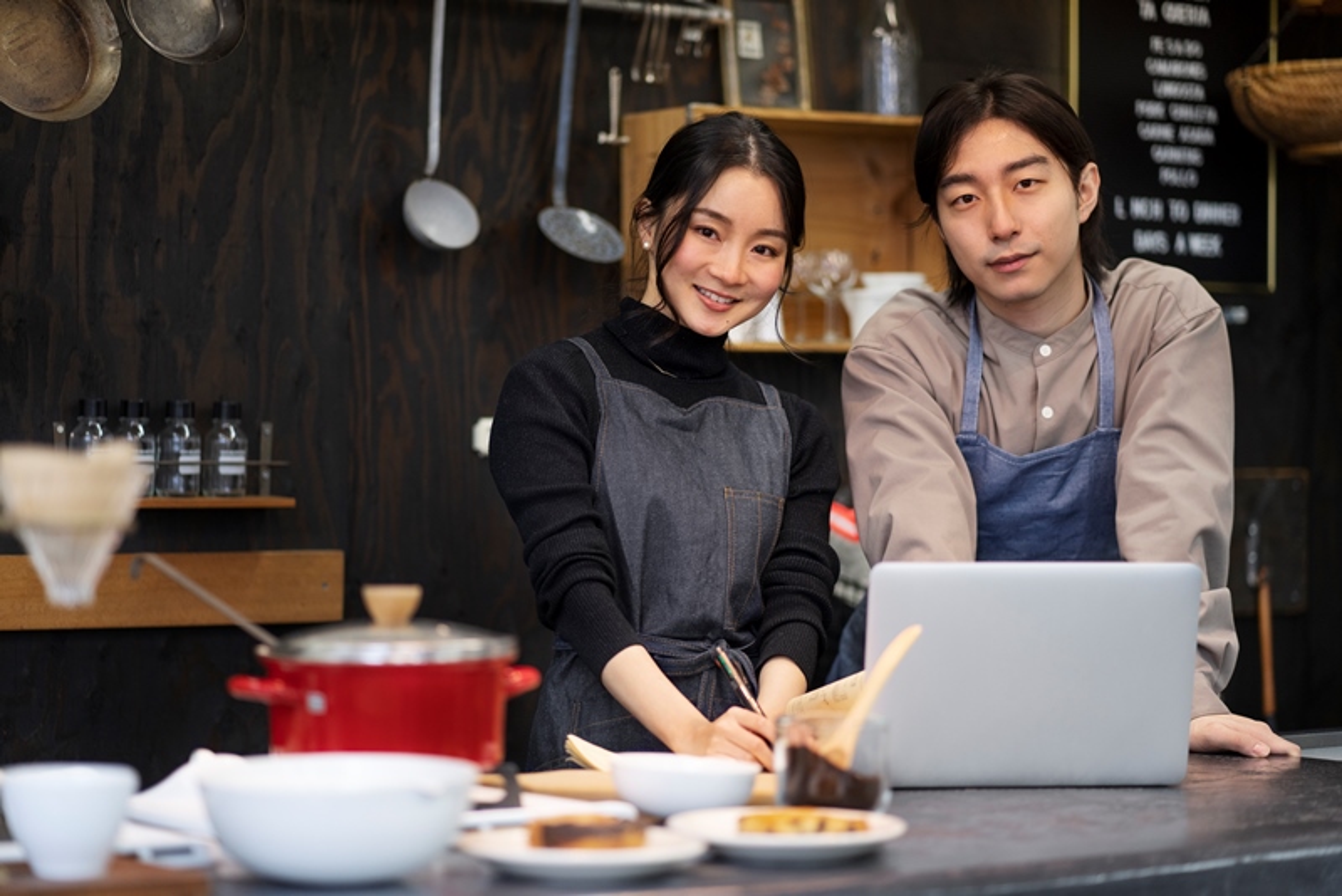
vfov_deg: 16.1
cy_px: 448
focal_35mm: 85
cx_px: 671
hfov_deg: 23.9
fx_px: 3170
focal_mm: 85
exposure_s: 1/250
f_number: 1.8
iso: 640
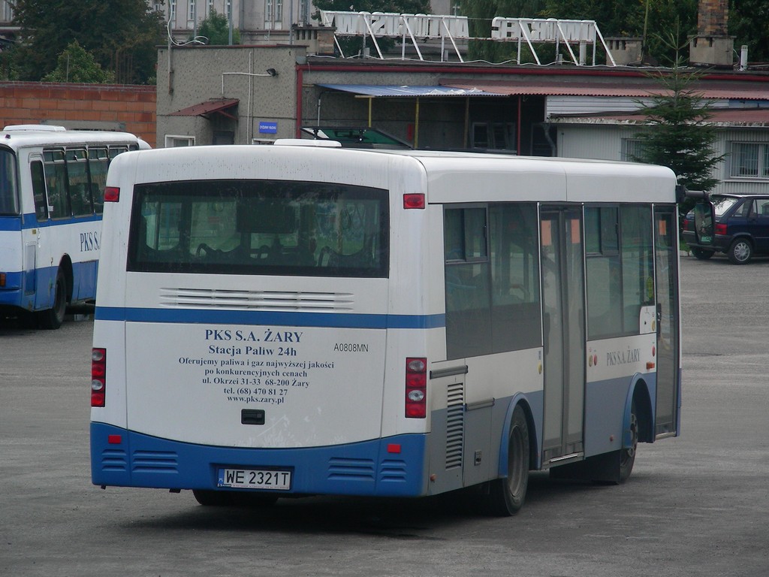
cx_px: 384
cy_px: 288
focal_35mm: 196
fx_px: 4354
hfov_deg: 10.1
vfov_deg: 7.6
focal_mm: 32.7
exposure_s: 1/396
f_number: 4
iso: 50
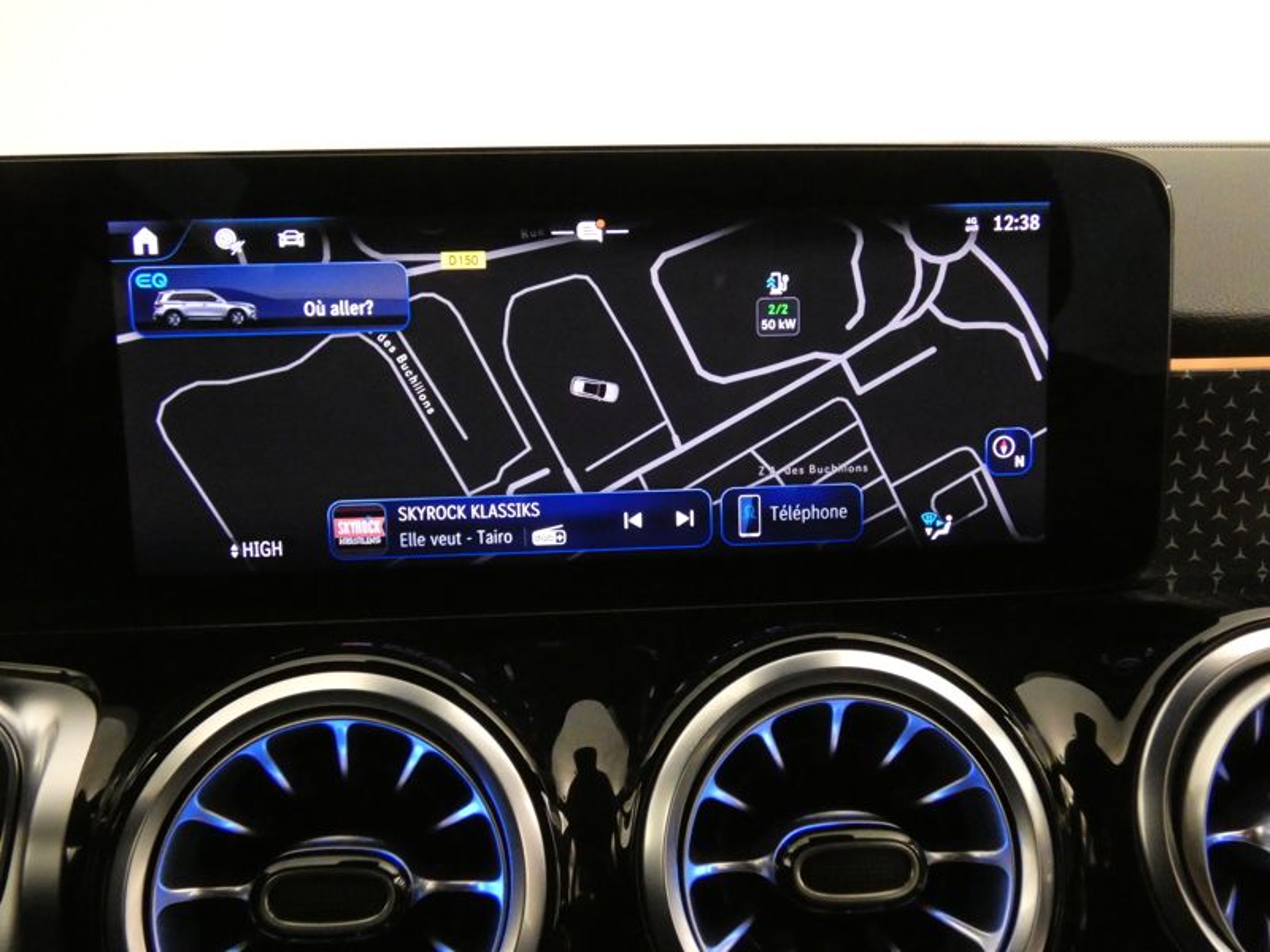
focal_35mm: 30
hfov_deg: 60.0
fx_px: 1101
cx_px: 635
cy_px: 476
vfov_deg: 46.8
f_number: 3.3
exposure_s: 1/20
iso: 1600
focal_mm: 5.3
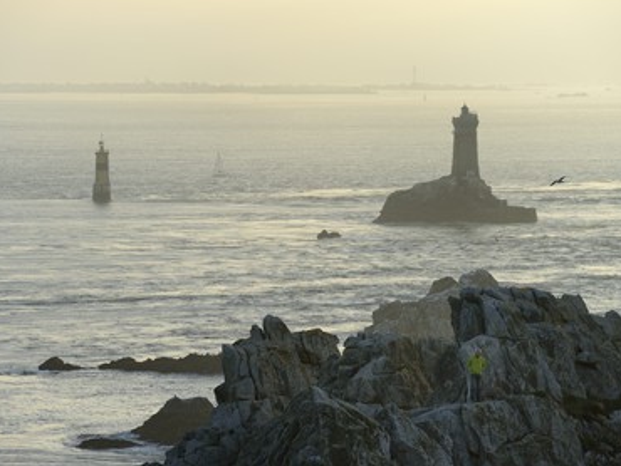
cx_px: 309
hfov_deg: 9.1
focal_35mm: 218
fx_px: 3913
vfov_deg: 6.8
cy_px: 233
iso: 200
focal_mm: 200
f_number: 7.1
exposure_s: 1/320
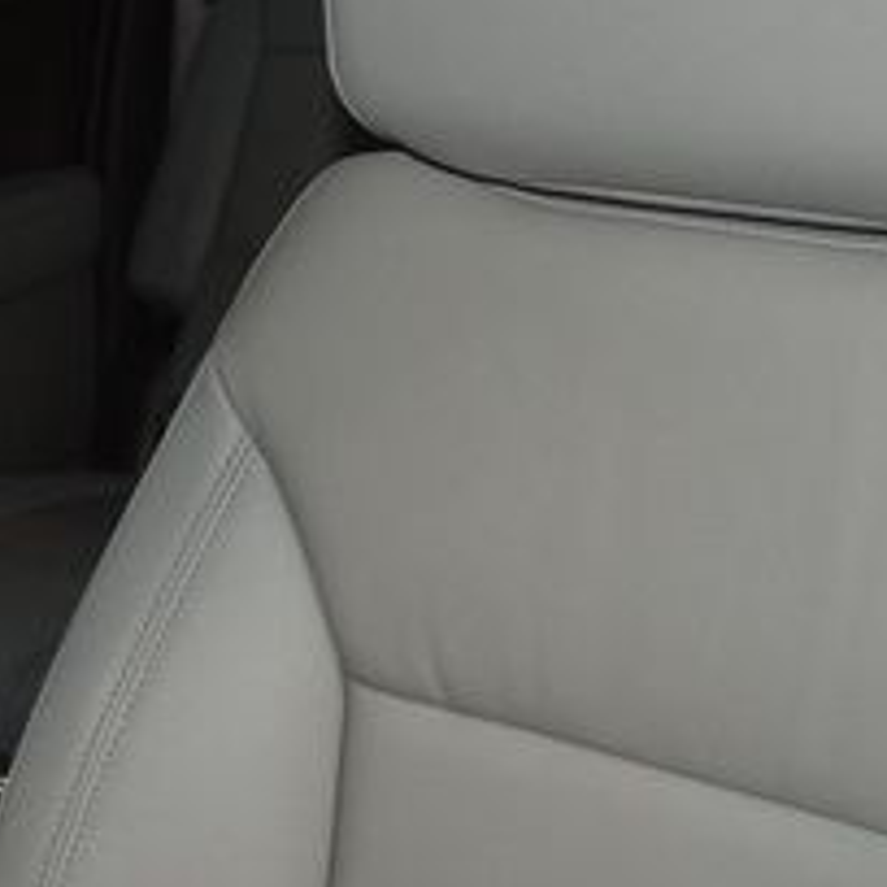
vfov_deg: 23.7
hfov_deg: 23.7
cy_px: 224
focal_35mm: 72
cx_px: 691
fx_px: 2087
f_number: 3.5
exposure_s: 1/125
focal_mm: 18
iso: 1400
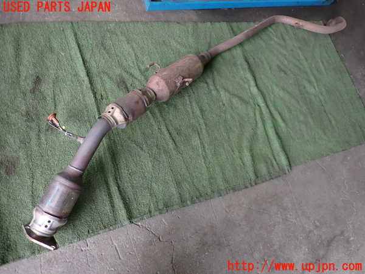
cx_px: 182
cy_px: 137
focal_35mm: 25
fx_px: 264
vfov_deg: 54.9
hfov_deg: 69.4
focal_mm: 4.5
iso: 160
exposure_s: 1/60
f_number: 2
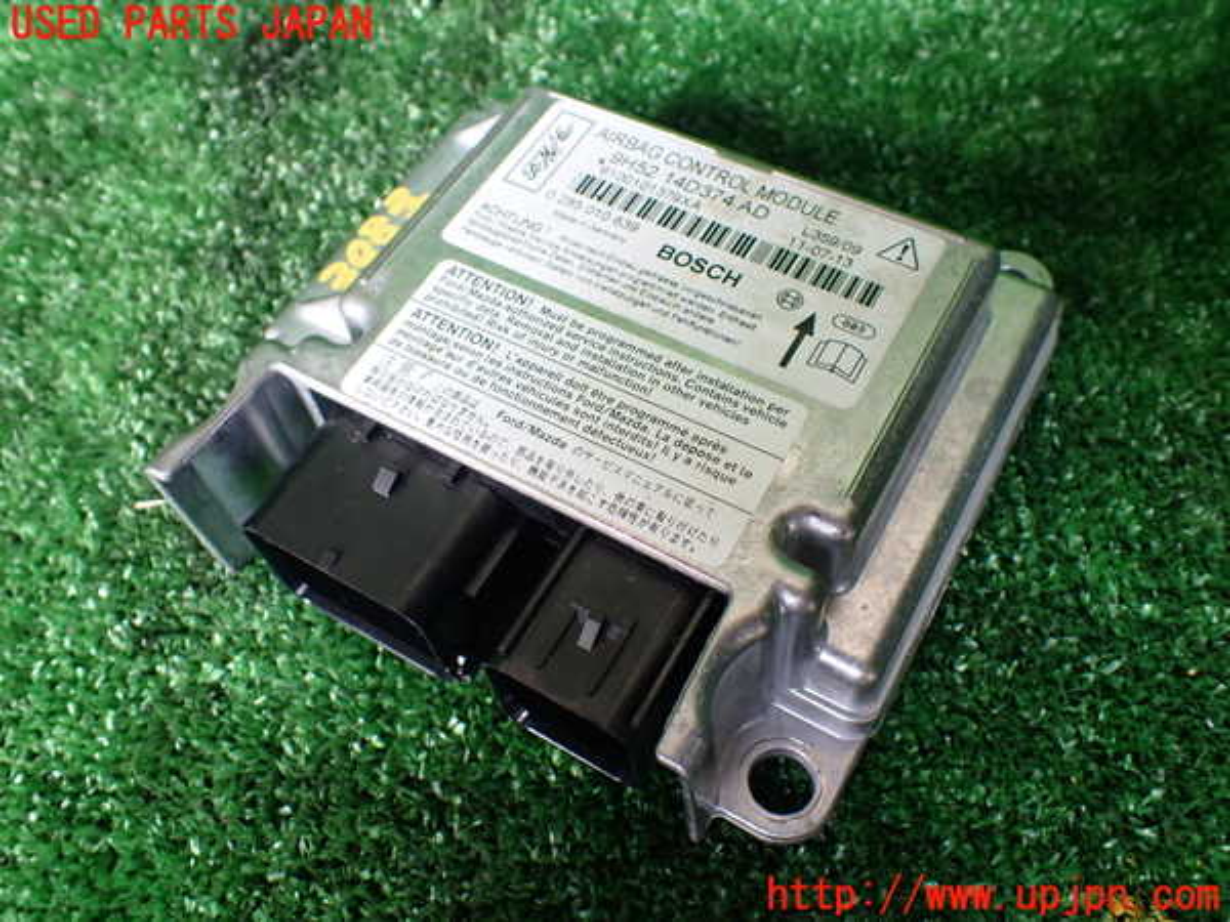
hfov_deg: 60.0
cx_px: 615
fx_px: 1066
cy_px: 461
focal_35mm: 30
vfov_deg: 46.8
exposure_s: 1/125
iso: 320
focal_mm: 5.4
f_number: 2.3
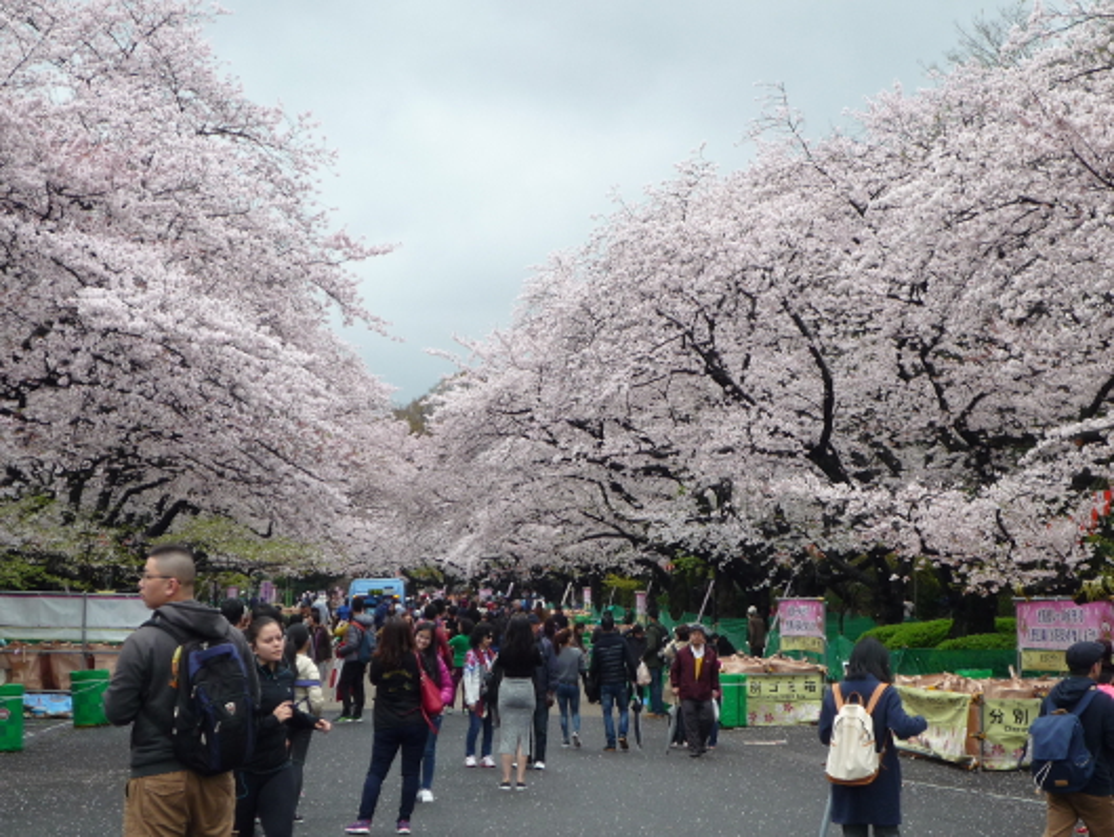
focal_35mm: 76
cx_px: 557
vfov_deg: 19.4
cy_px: 418
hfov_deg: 25.6
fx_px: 2447
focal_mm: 11.3
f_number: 4.9
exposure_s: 1/200
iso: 100
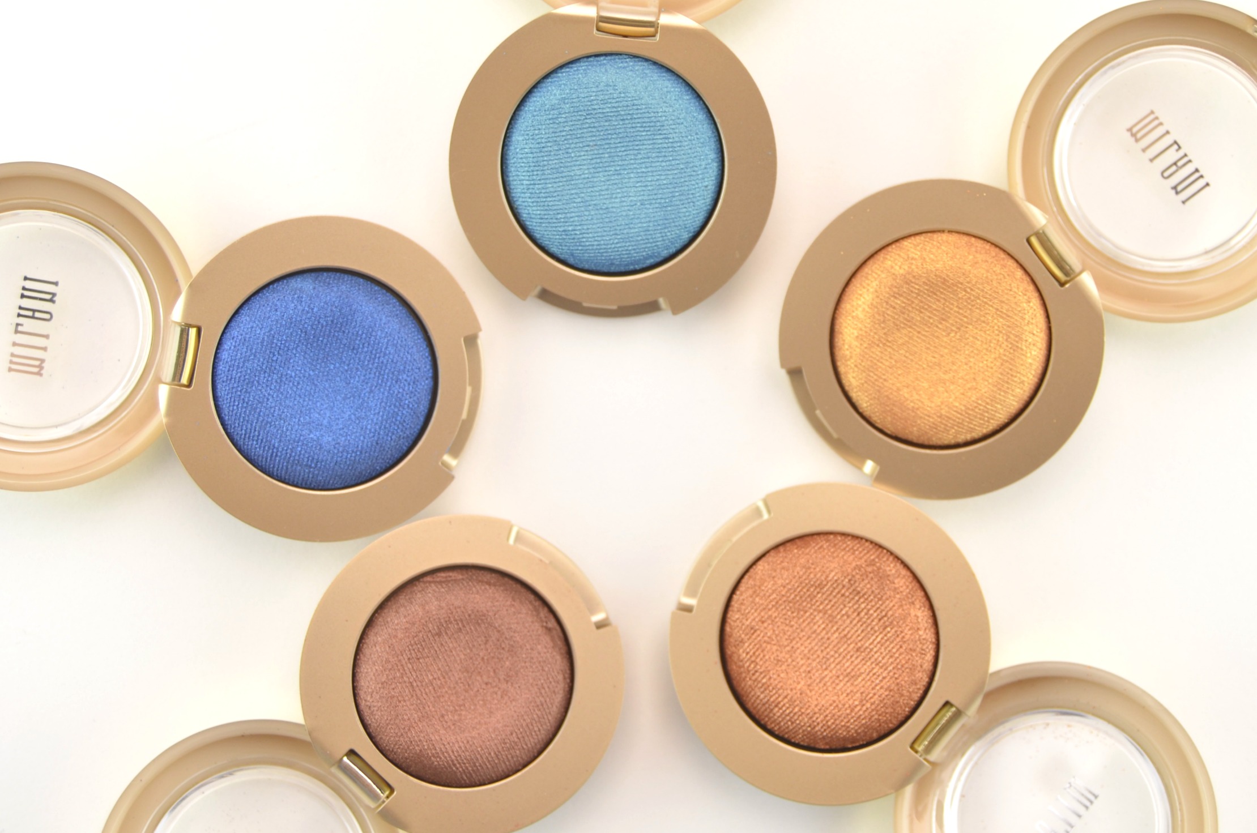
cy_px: 416
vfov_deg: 36.7
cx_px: 628
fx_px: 1255
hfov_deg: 53.2
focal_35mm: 36
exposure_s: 1/100
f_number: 4
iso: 200
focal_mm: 24
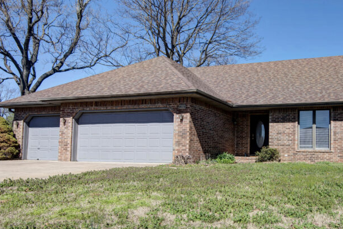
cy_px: 120
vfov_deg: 41.1
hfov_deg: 56.0
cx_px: 255
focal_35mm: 32
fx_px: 305
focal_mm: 19
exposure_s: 1/640
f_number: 6.3
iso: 100
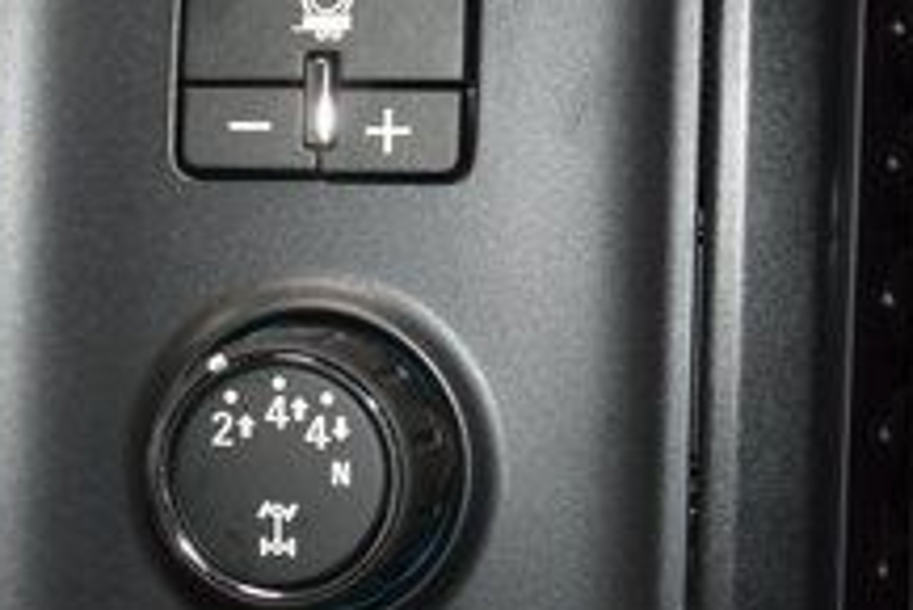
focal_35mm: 119
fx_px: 3032
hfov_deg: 17.1
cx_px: 286
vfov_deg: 11.5
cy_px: 355
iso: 500
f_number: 3.8
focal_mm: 27
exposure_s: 1/100
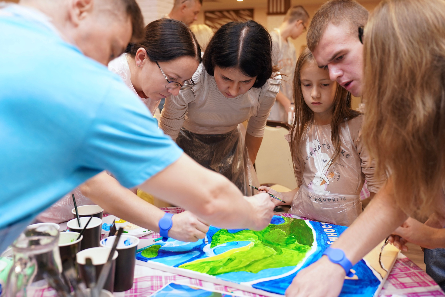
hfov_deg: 50.7
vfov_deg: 35.0
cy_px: 138
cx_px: 225
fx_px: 470
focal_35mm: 38
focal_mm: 35
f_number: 2.8
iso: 500
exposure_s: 1/60
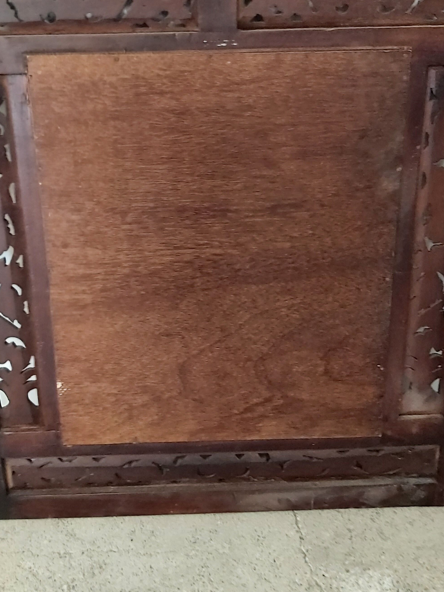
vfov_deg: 46.5
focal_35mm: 40
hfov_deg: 35.9
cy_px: 230
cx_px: 203
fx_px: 684
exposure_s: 1/24
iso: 400
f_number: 1.7
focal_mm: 3.92
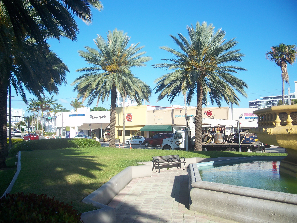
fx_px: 317
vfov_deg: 38.7
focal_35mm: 37
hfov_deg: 50.1
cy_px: 112
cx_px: 148
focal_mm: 7.8
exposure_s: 1/640
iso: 64
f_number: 2.8
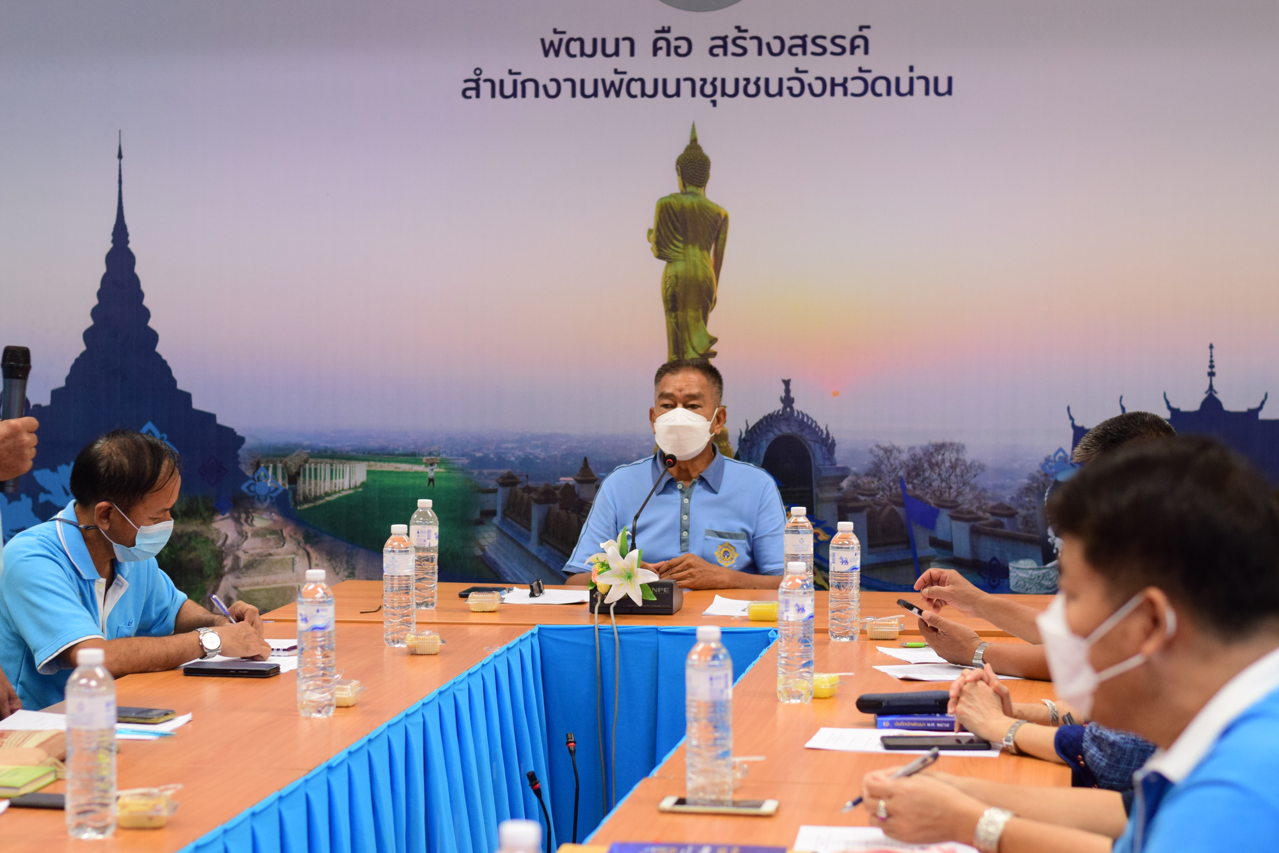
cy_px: 426
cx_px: 640
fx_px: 2665
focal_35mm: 75
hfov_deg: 27.0
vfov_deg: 18.2
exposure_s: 1/250
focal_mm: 50
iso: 1250
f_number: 3.2
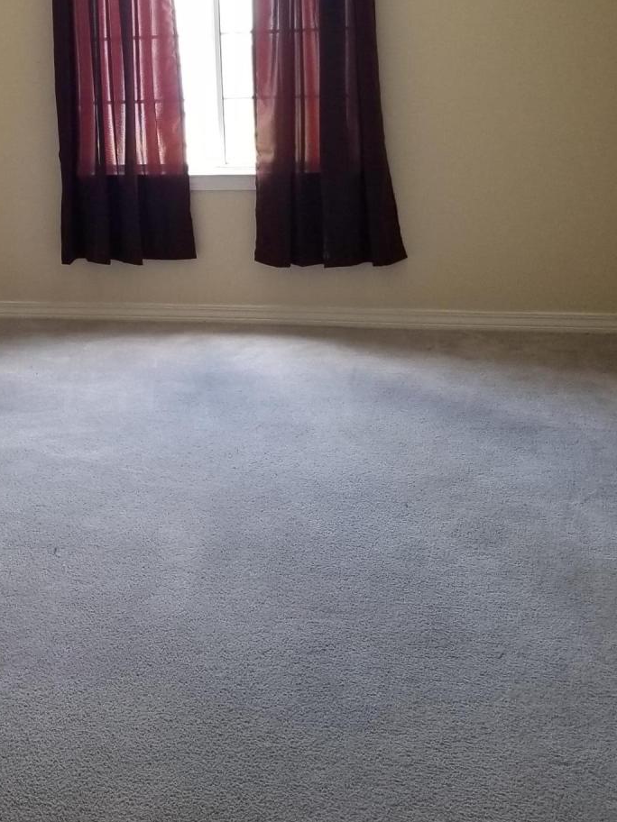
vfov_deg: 32.5
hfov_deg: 25.2
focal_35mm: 57
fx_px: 1355
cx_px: 117
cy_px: 121
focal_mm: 4.3
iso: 100
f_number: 1.7
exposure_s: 1/60
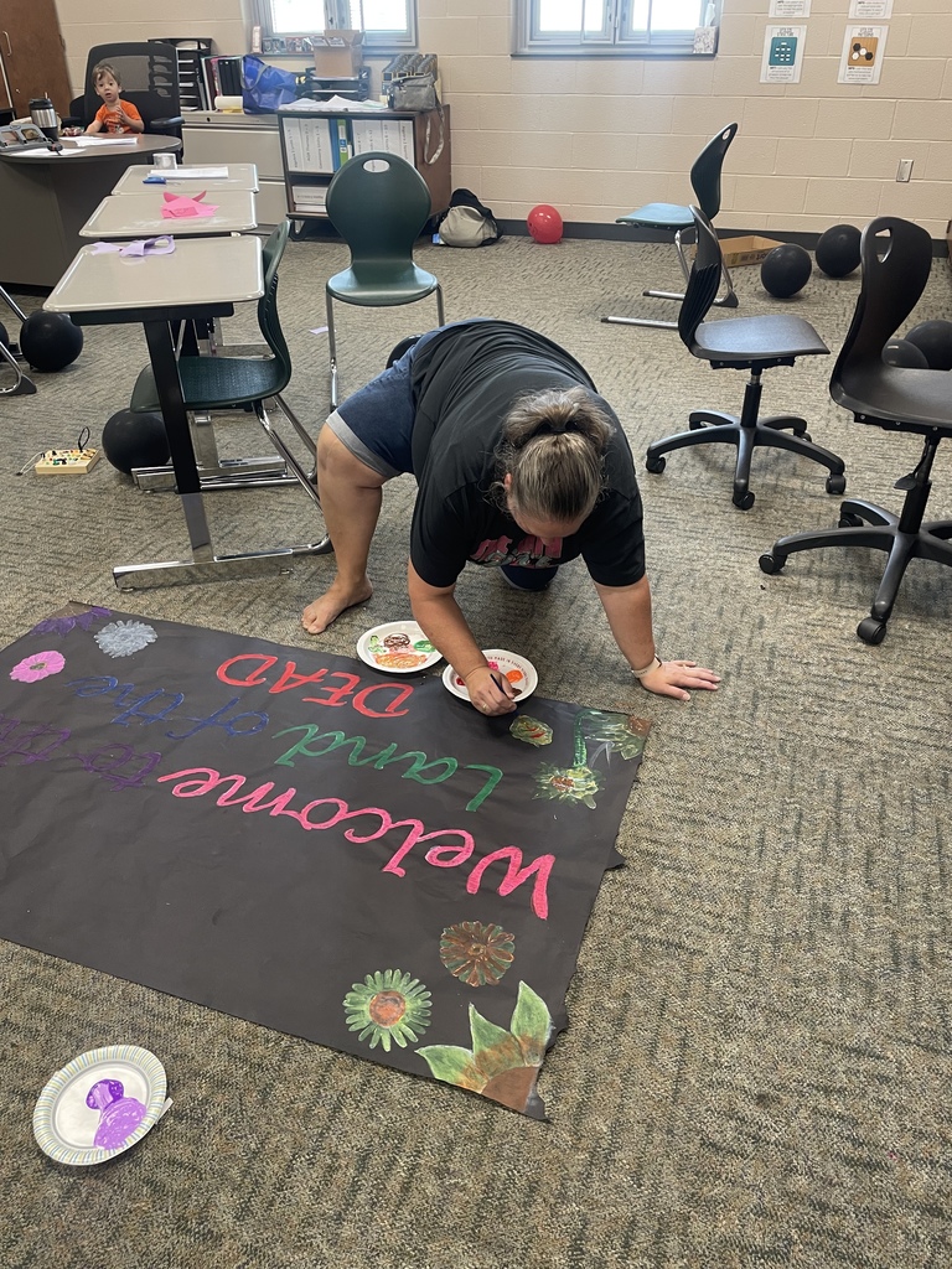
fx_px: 953
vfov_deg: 67.3
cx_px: 476
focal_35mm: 26
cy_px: 634
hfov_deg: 53.1
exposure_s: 1/60
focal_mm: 4.2
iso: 100
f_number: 1.6
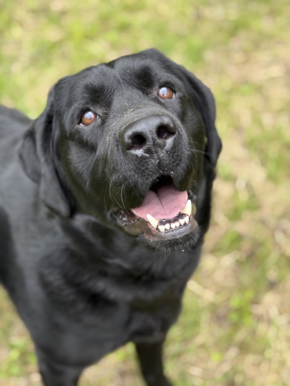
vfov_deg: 39.7
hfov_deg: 30.3
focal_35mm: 48
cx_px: 145
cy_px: 193
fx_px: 536
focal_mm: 6.76
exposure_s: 1/450
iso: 100
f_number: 1.78
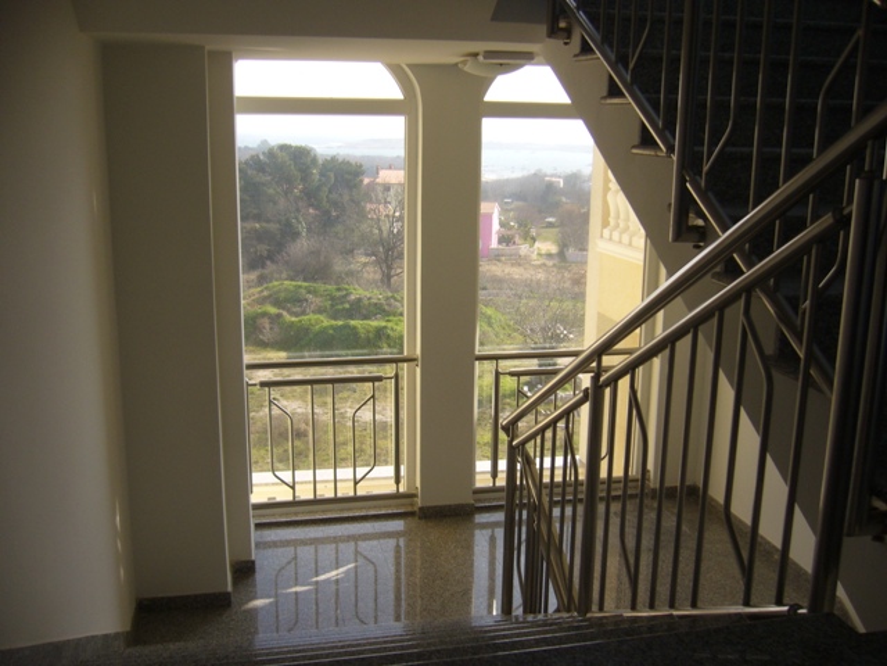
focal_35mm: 35
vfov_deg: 40.7
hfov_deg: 52.6
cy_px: 333
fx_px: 897
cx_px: 444
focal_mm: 5.8
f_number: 2.8
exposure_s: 1/100
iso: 80
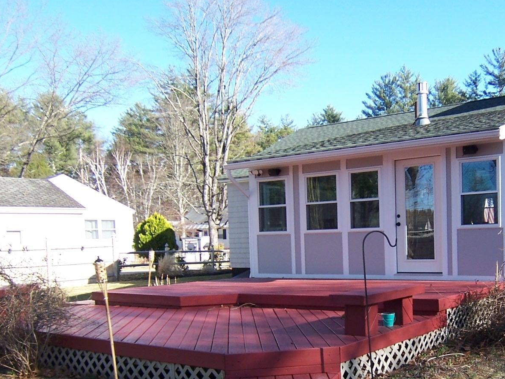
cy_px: 273
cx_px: 349
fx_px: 583
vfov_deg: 35.3
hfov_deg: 45.9
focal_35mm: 40
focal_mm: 3.8
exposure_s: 1/320
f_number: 2.8
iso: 64
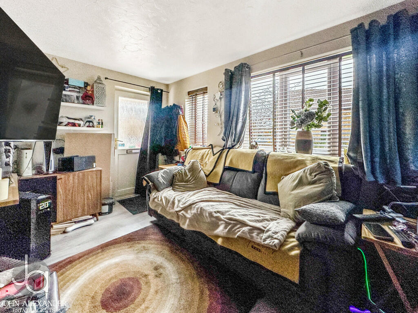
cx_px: 209
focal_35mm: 14
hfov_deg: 102.1
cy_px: 156
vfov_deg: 85.7
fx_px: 169
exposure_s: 1/100
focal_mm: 2.22
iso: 160
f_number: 2.2
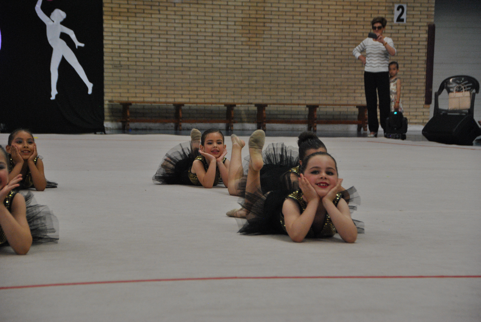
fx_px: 1505
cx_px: 240
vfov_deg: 12.2
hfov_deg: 18.2
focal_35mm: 112
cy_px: 161
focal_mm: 75
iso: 800
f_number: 5.3
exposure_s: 1/250
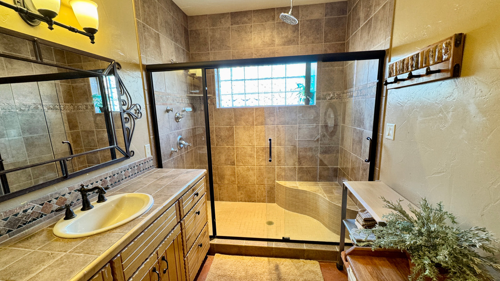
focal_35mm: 16
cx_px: 246
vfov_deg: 67.0
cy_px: 153
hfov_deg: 99.4
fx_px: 212
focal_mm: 2.22
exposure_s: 1/60
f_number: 2.2
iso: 200
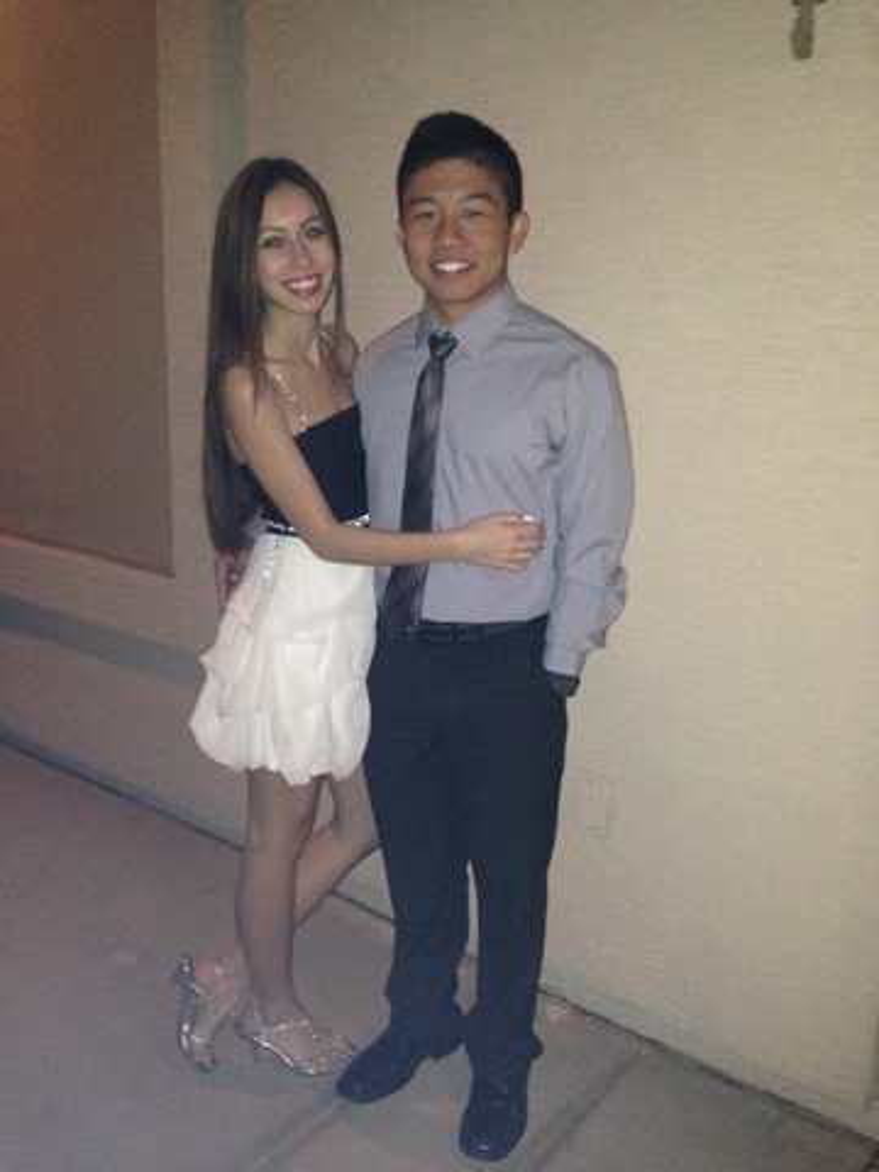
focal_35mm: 33
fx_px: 1117
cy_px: 586
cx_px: 440
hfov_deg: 42.9
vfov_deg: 55.4
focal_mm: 4.12
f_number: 2.4
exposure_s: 1/16
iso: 400
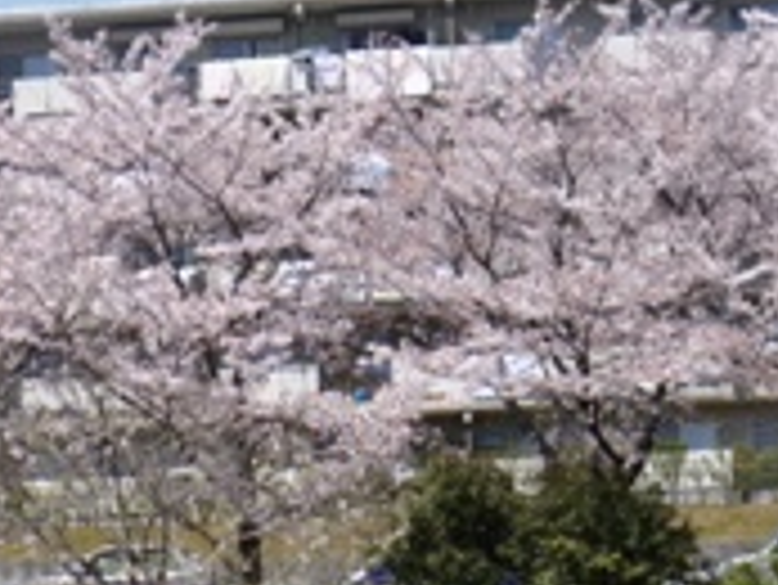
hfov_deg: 13.2
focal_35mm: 145
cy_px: 500
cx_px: -202
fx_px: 3261
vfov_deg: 10.2
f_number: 8
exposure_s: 1/320
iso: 100
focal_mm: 28
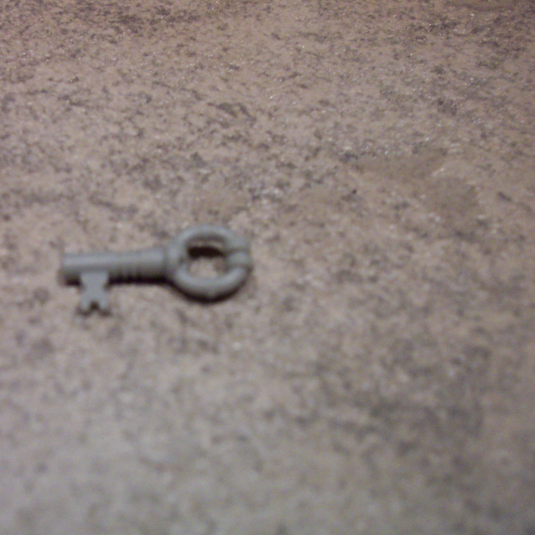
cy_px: 267
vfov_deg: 37.6
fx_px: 787
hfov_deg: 37.0
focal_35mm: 45
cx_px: 164
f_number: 2.8
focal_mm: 7.5
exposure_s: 1/10
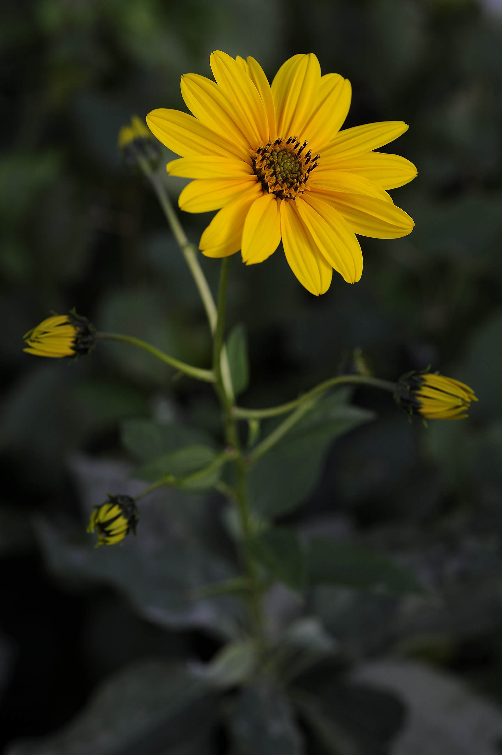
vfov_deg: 36.3
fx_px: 1152
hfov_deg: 24.6
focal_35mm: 55
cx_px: 251
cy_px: 378
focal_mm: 55
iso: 200
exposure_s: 1/160
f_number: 5.6
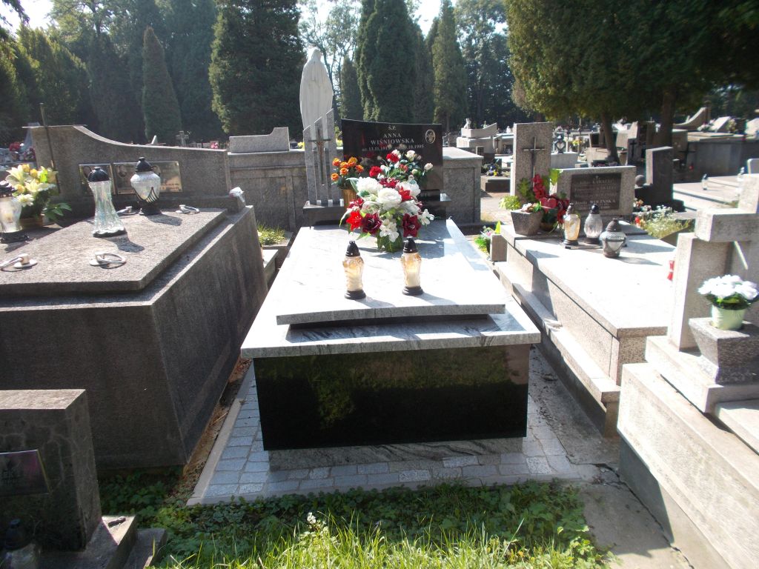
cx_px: 380
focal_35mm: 26
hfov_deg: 67.3
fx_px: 570
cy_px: 284
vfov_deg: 53.1
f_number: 3.2
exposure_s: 1/320
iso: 80
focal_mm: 4.6
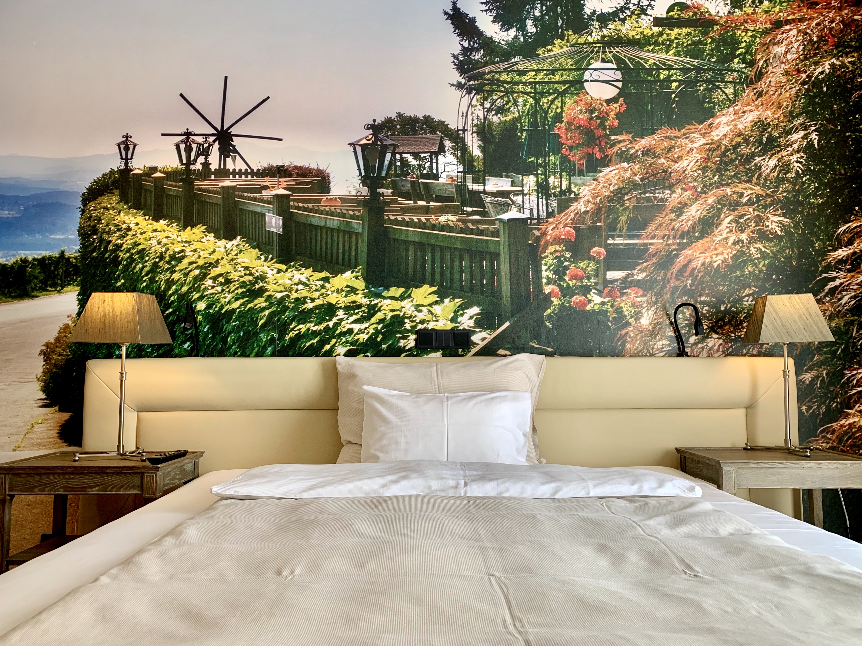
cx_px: 431
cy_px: 323
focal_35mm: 26
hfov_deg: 67.3
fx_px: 647
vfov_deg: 53.1
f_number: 1.8
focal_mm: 4.25
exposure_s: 1/121
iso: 50
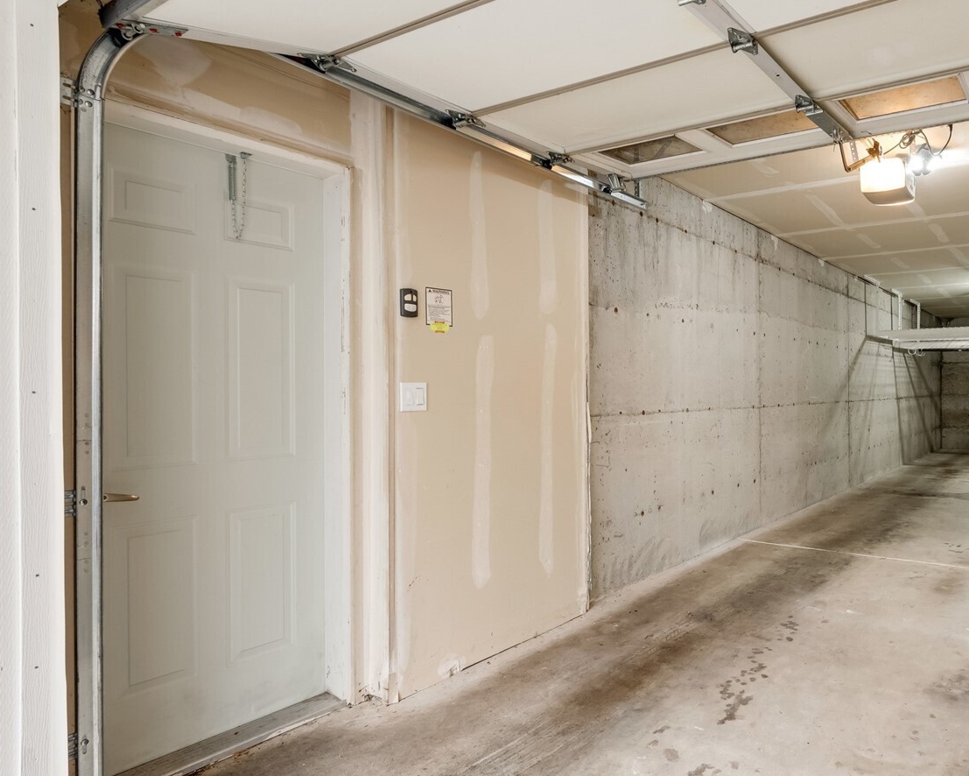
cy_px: 392
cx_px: 717
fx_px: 680
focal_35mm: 24
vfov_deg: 59.4
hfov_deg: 66.8
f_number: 9
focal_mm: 16.5
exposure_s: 1/250
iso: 400
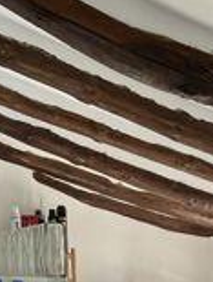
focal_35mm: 89
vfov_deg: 18.2
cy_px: 478
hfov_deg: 16.5
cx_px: 168
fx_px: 727
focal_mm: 5.1
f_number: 1.6
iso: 50
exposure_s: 1/100
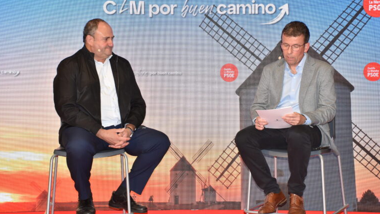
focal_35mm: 67
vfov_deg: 18.0
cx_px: 191
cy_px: 104
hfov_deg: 31.4
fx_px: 675
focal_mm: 42
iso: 640
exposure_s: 1/125
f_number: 5.6
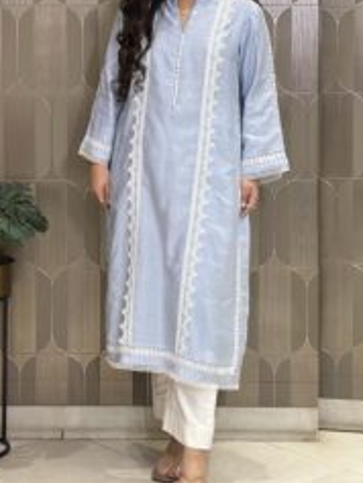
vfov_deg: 23.9
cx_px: 161
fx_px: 1132
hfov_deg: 18.2
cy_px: 135
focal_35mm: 81
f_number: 1.78
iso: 200
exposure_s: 1/100
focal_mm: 6.86
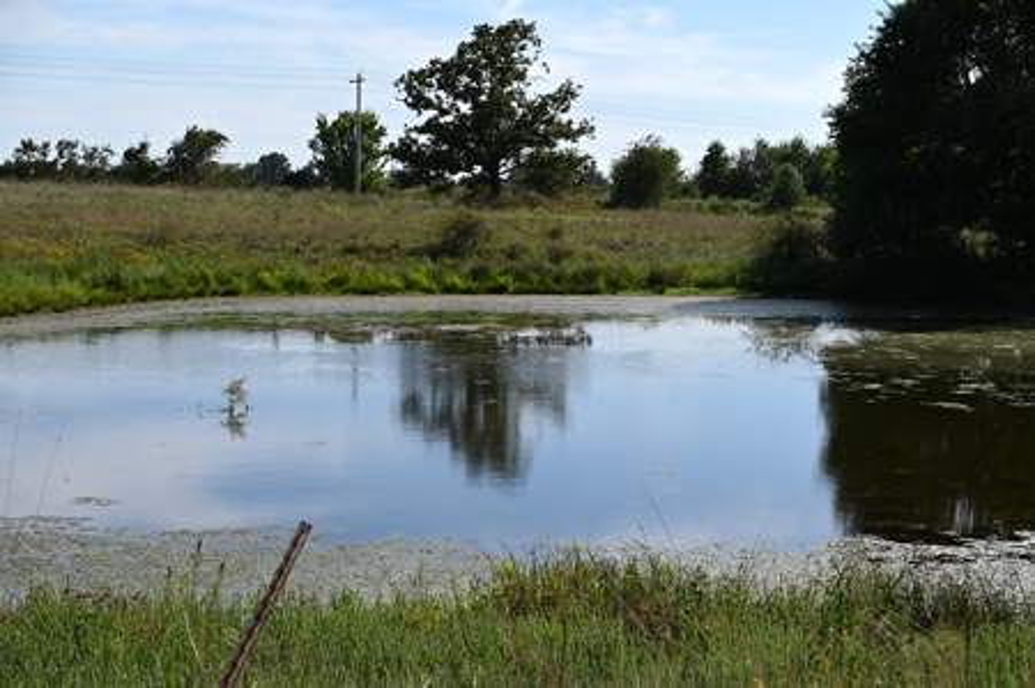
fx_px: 2010
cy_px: 344
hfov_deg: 28.9
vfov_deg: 19.4
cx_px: 518
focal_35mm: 70
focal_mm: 70
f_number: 7.1
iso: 50
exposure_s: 1/200
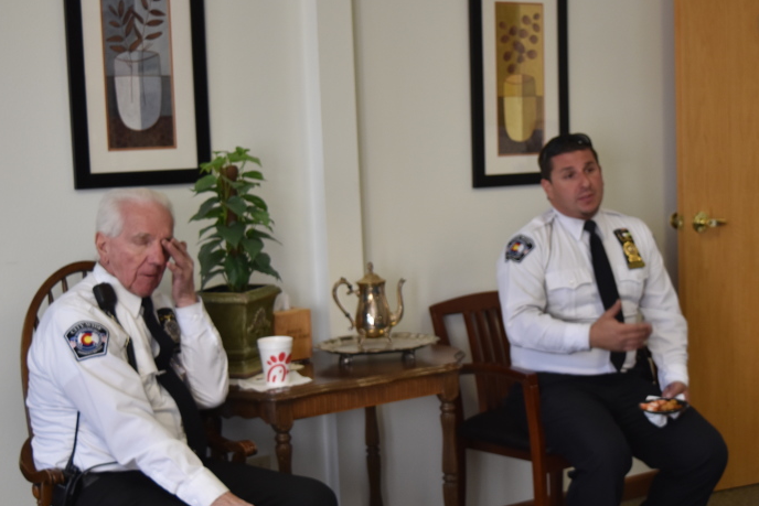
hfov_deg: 29.9
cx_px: 498
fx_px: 1413
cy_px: 284
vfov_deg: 20.3
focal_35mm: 67
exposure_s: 1/60
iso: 400
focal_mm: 30
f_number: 4.2
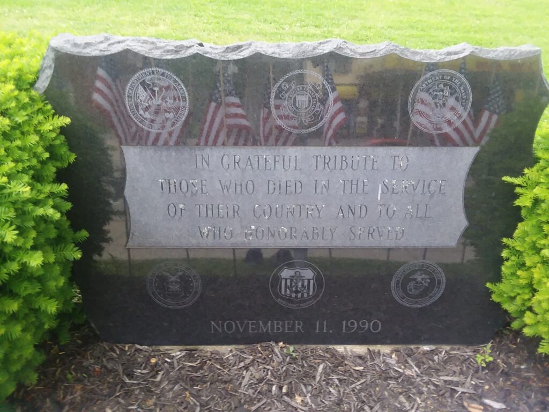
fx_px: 460
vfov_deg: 48.2
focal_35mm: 29
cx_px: 274
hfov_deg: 61.7
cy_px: 206
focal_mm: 2.47
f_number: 1.9
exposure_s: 1/30
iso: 125
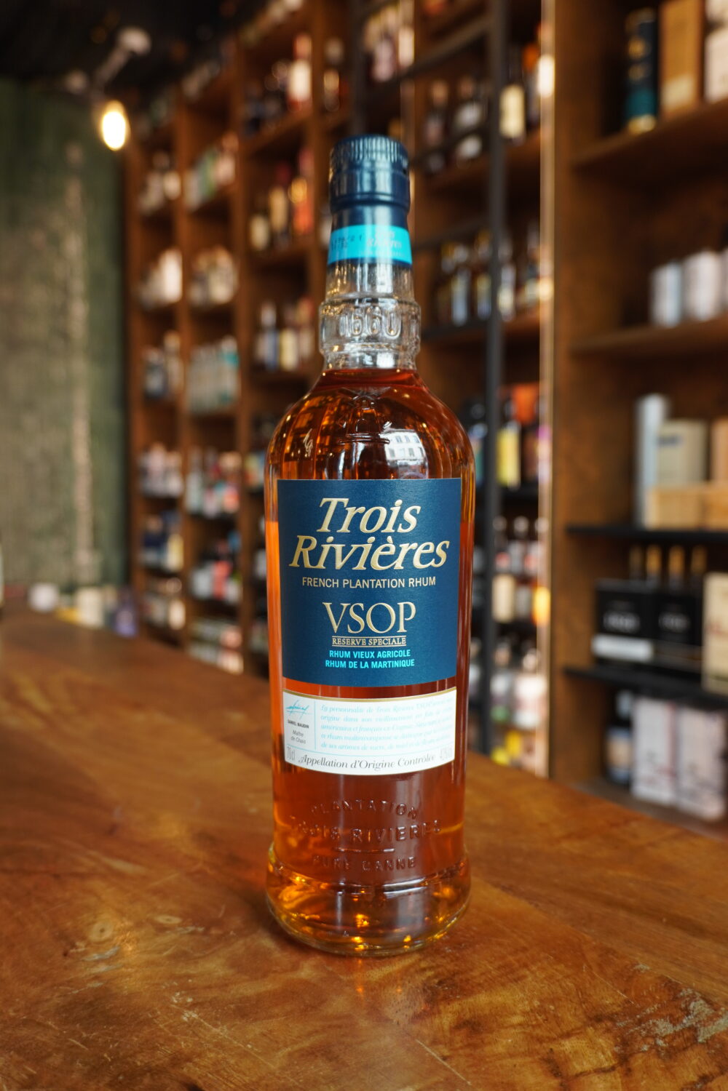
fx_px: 864
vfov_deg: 64.6
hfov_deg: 45.7
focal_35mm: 28
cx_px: 364
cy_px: 546
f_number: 4
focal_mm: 19
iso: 400
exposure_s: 1/60
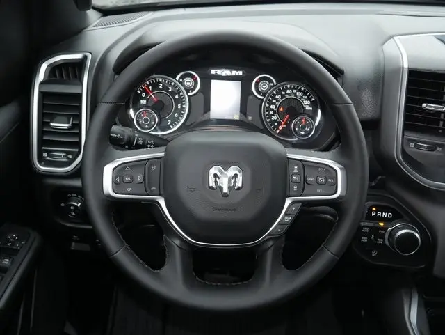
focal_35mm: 40
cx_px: 222
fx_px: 515
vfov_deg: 36.0
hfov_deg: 46.8
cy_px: 168
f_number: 4.5
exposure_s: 1/50
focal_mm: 20
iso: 800
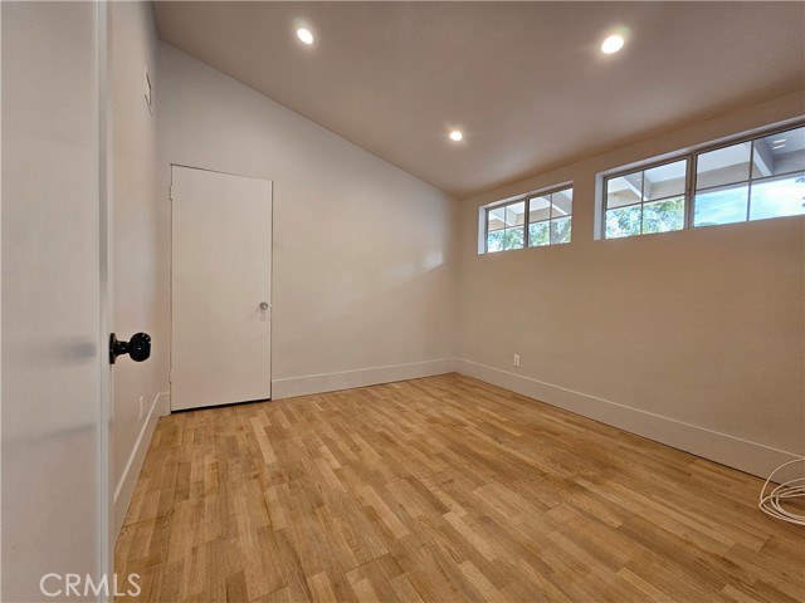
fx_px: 302
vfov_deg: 89.9
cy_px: 302
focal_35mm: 13
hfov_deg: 106.2
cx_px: 402
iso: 80
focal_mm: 2.2
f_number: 2.2
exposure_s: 1/60
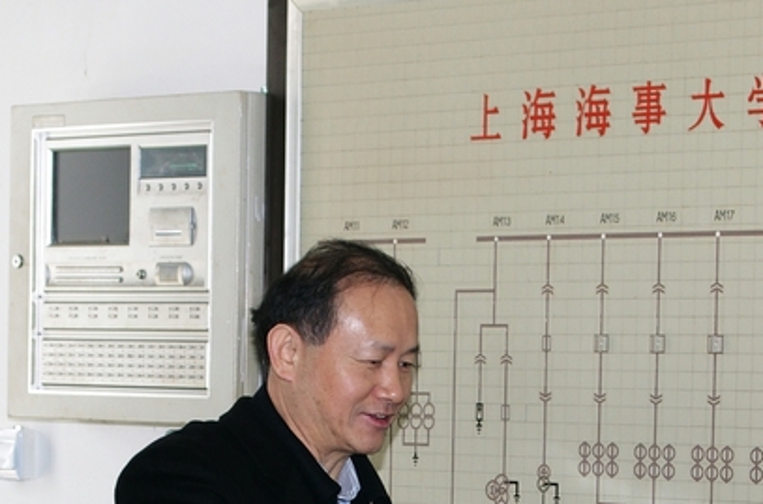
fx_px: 2414
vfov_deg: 11.7
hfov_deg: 17.9
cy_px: 601
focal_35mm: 114
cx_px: 287
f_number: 3.2
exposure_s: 1/80
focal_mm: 31
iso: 400
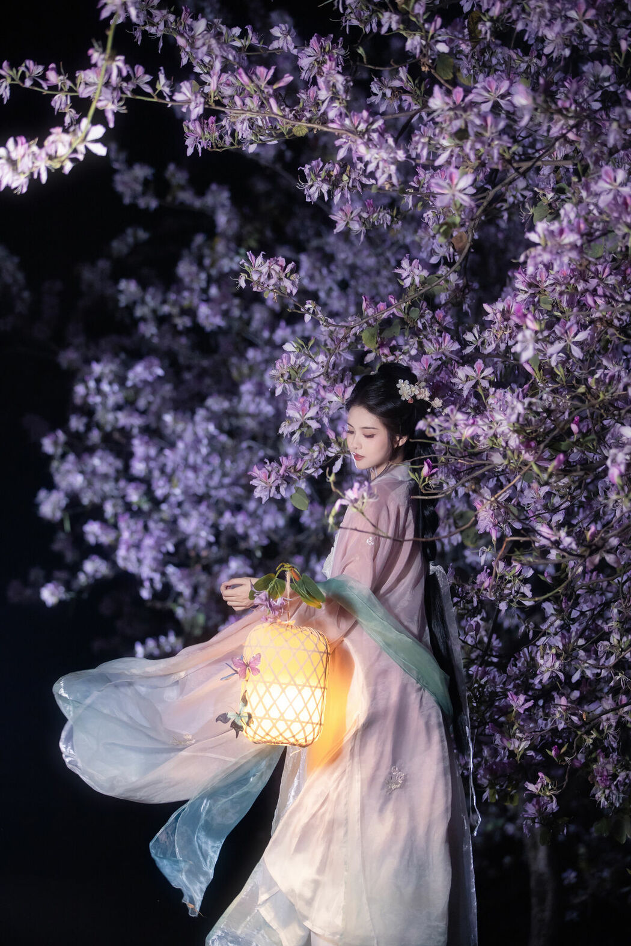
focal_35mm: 95
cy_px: 473
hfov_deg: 14.4
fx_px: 2498
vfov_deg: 21.5
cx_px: 316
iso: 2500
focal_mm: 95
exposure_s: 1/250
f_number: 2.8
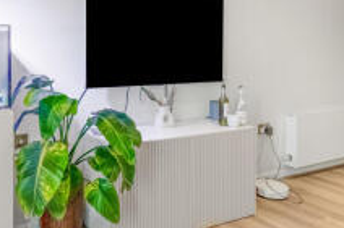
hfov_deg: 51.4
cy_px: 59
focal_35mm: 36
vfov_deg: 36.0
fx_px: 344
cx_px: 96
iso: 1600
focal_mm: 16
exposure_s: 1/250
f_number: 6.7
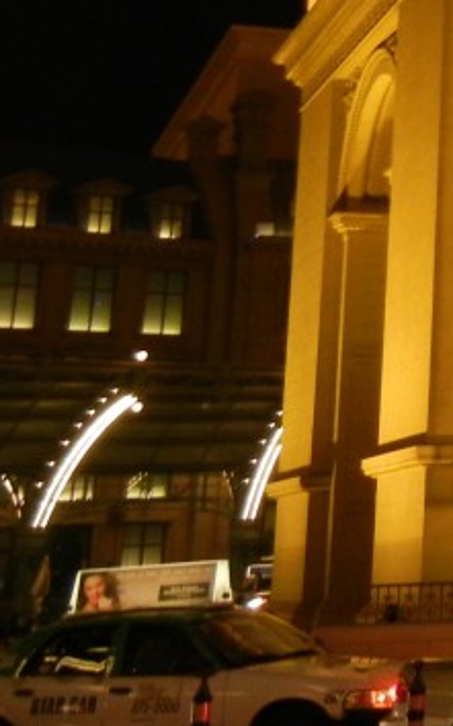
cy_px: -45
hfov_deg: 12.2
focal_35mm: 92
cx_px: 970
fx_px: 1819
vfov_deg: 21.5
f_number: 3.5
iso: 400
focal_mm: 5.4
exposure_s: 1/20.8
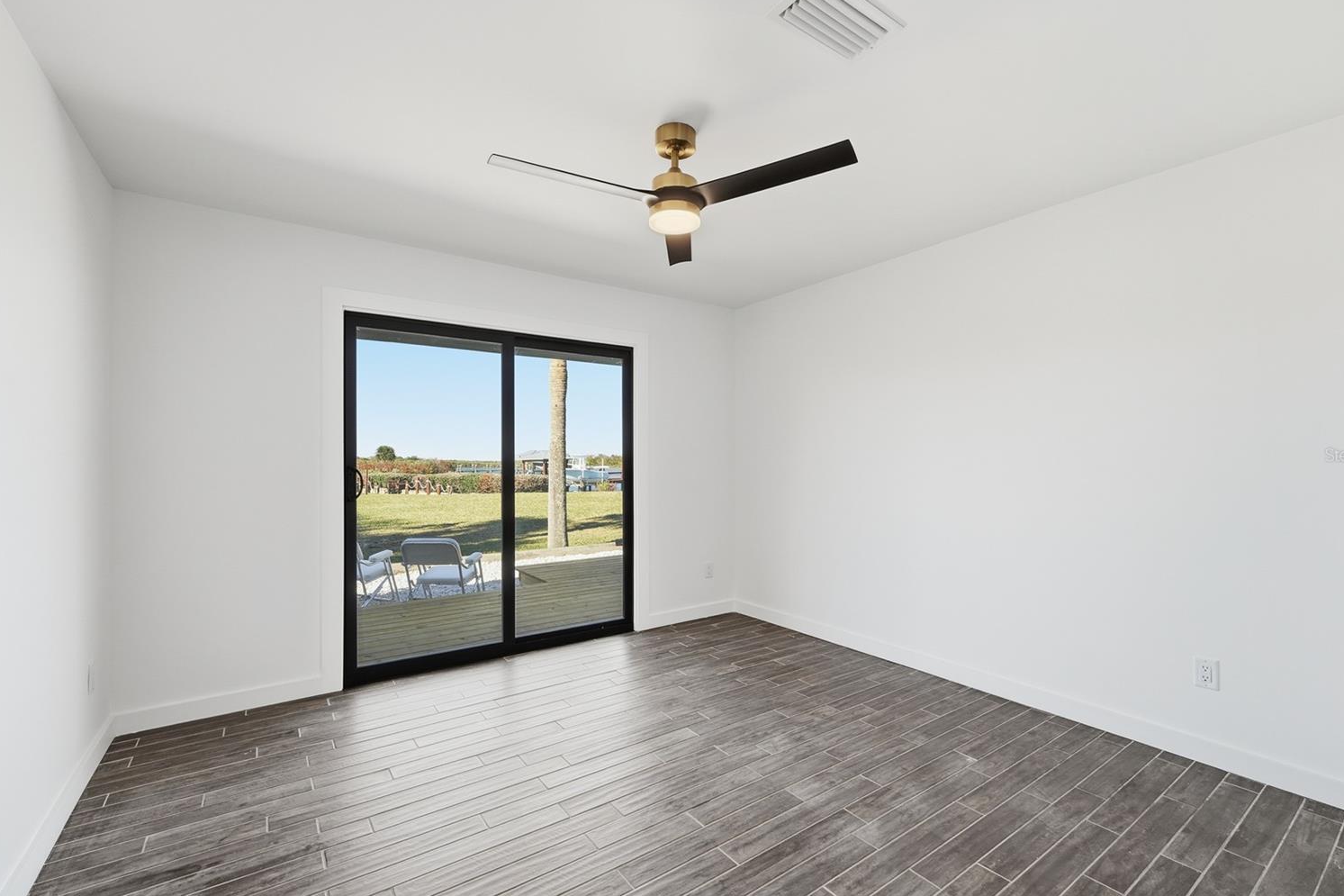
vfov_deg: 77.3
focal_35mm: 15
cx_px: 685
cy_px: 454
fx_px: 560
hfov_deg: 100.4
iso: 400
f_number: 7.1
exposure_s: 1/3200
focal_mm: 14
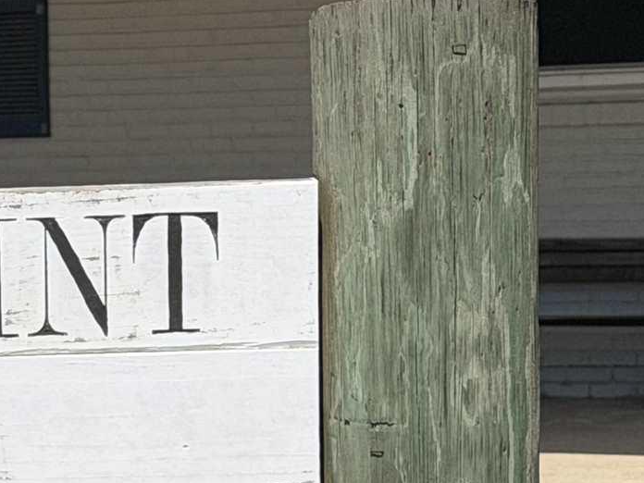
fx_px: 3944
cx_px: -269
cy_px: 559
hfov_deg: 9.1
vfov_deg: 7.0
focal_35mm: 212
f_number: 1.78
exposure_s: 1/13333
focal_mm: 6.76
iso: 80
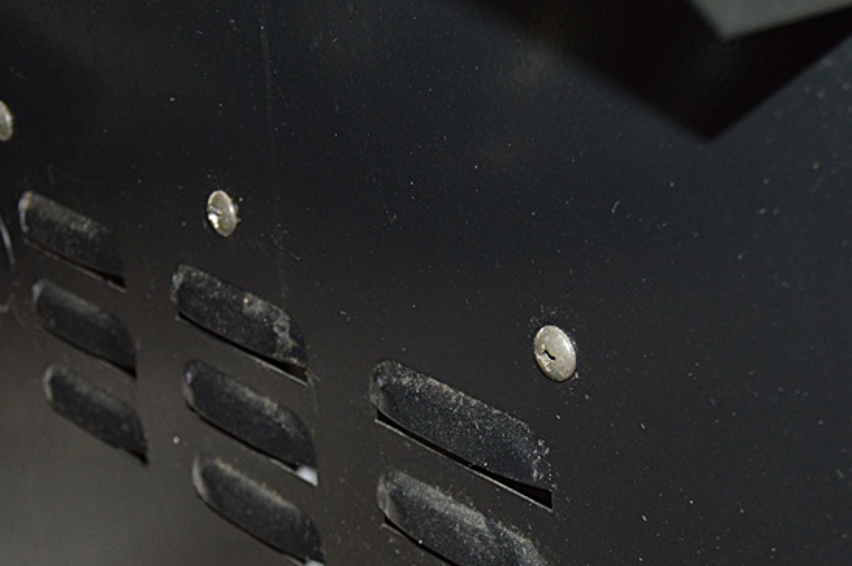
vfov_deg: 19.0
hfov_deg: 28.4
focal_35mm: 71
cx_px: 365
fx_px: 1679
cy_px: 426
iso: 400
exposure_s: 1/125
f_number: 4
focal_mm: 26
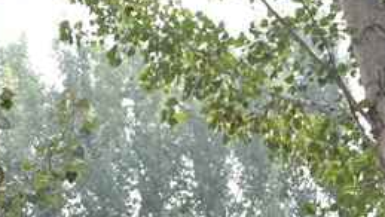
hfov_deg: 15.3
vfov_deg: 8.9
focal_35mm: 136
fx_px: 1389
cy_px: 19
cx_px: -46
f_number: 6.3
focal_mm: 24
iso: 400
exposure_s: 1/320
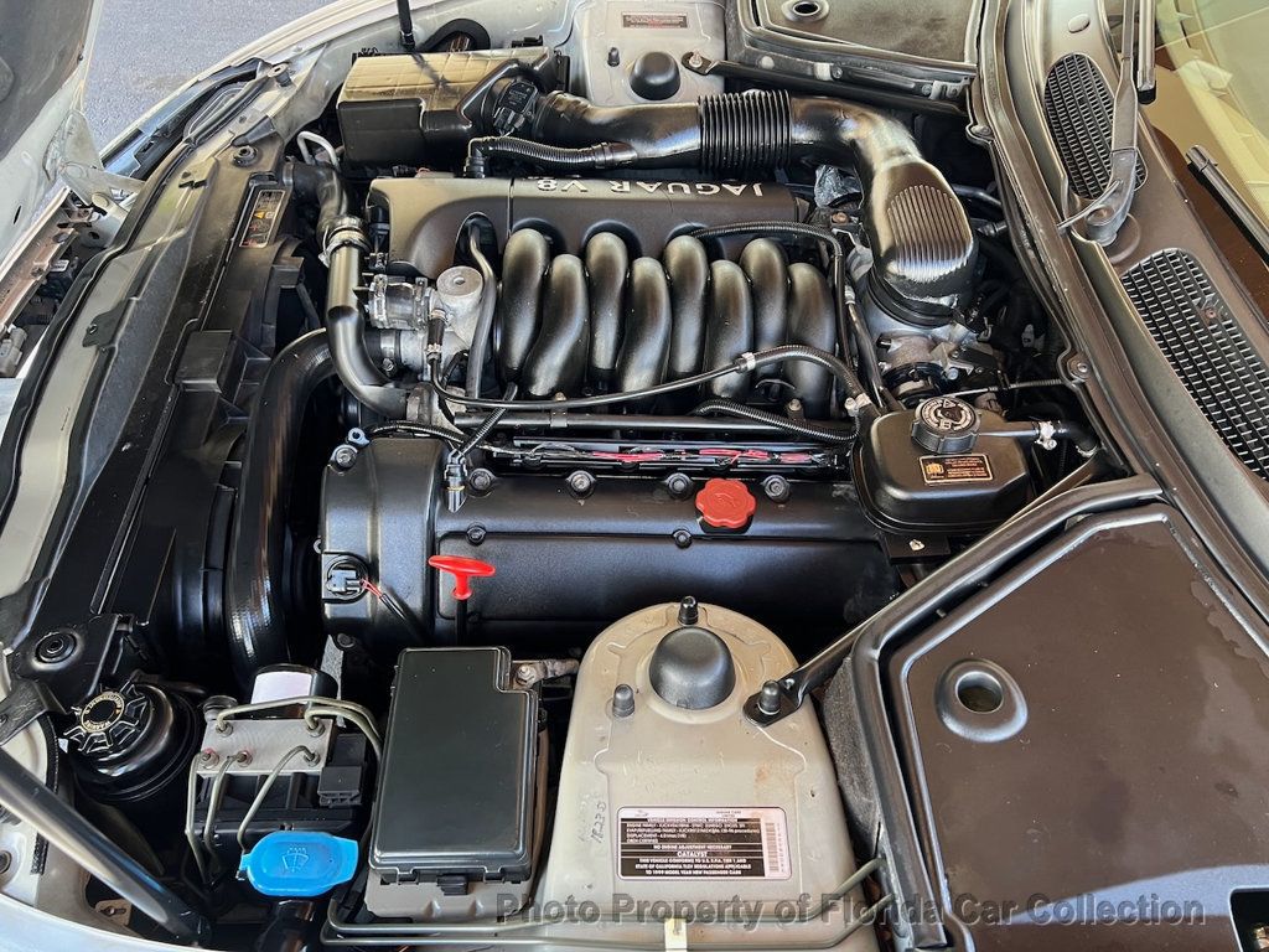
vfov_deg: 53.1
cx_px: 634
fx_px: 953
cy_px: 476
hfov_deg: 67.3
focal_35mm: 26
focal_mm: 5.7
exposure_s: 1/60
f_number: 1.5
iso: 160
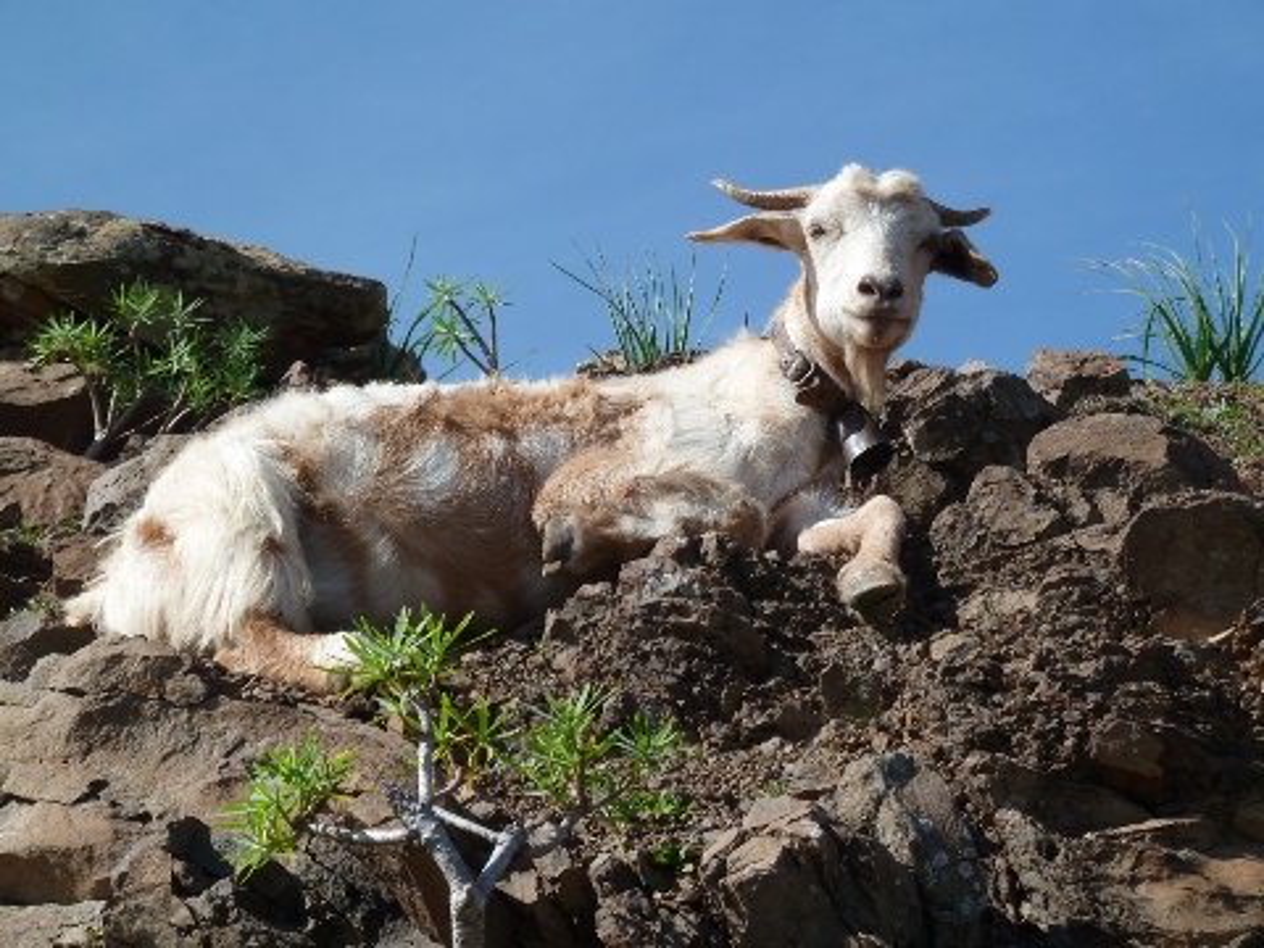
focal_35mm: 104
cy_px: 474
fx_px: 3798
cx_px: 632
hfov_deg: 18.9
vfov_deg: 14.2
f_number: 5
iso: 80
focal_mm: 17
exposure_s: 1/500
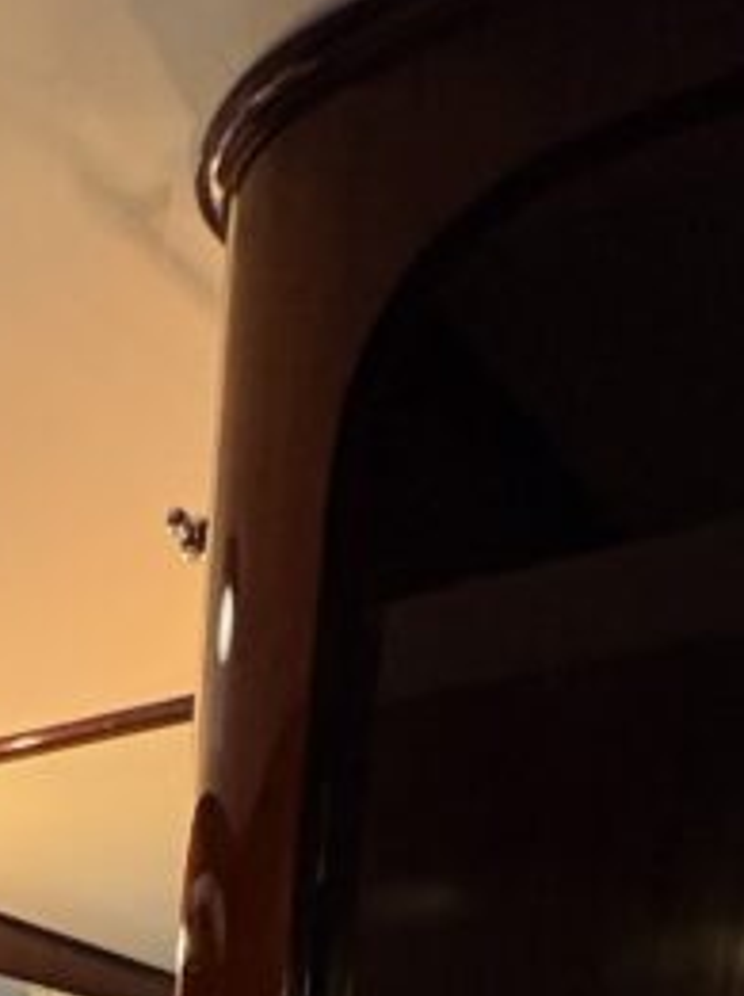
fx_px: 1580
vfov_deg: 23.5
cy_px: 1668
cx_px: -111
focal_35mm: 55
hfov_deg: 24.4
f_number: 2.2
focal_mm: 2.22
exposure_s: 1/33
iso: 800
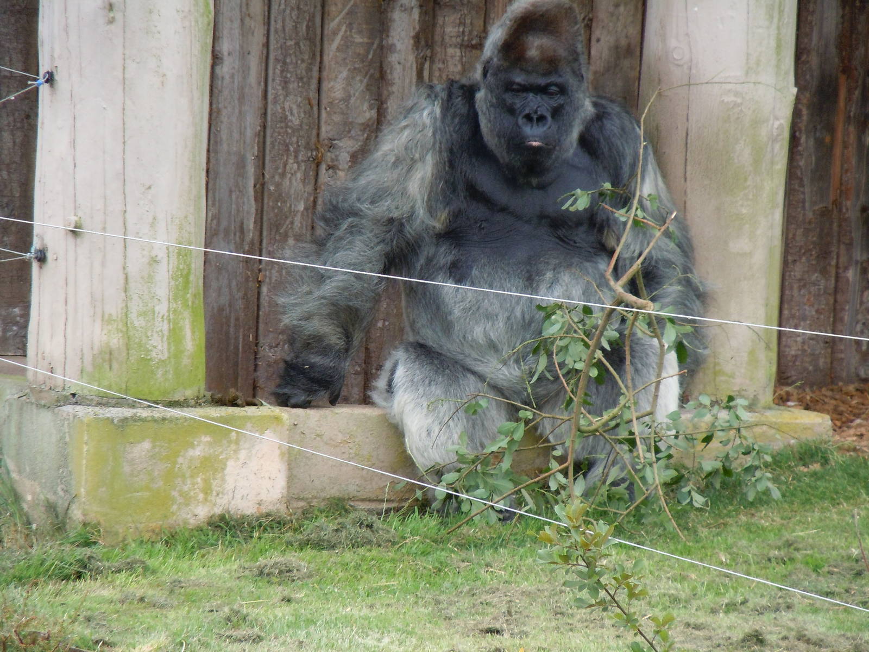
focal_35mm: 300
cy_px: 326
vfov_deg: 5.0
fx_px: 7531
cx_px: 434
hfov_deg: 6.6
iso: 250
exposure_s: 1/250
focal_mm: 54
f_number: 5.6
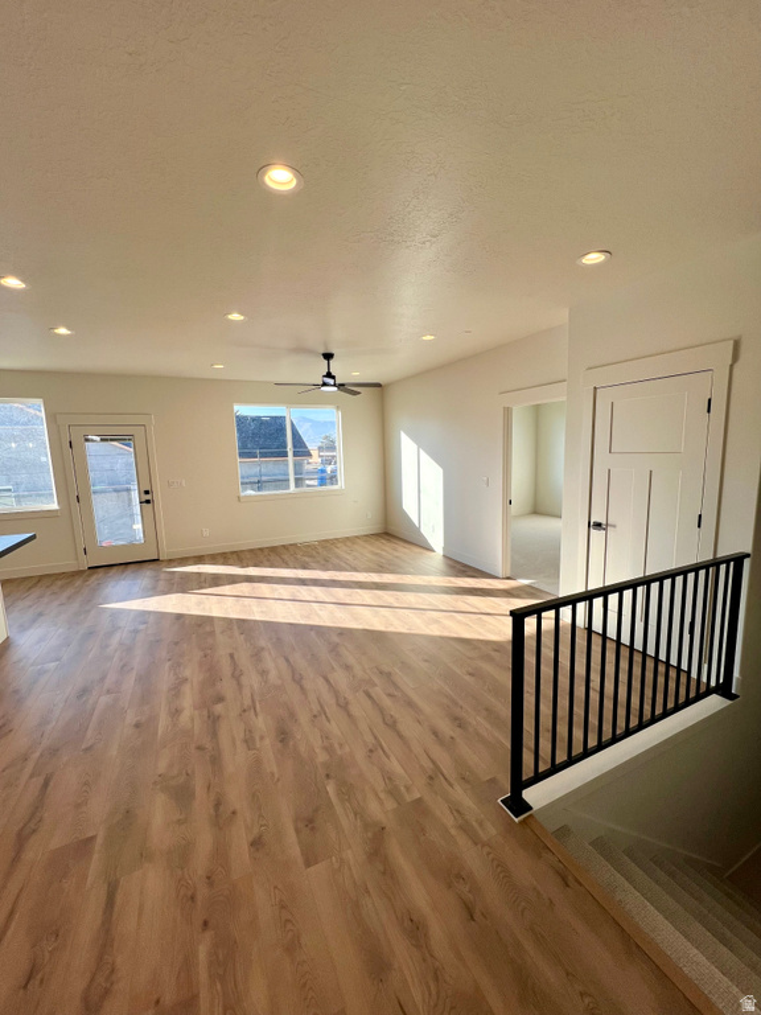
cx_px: 380
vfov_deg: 106.2
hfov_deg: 89.9
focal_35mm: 13
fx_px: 381
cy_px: 508
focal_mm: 1.57
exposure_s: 1/345
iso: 32
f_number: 1.8
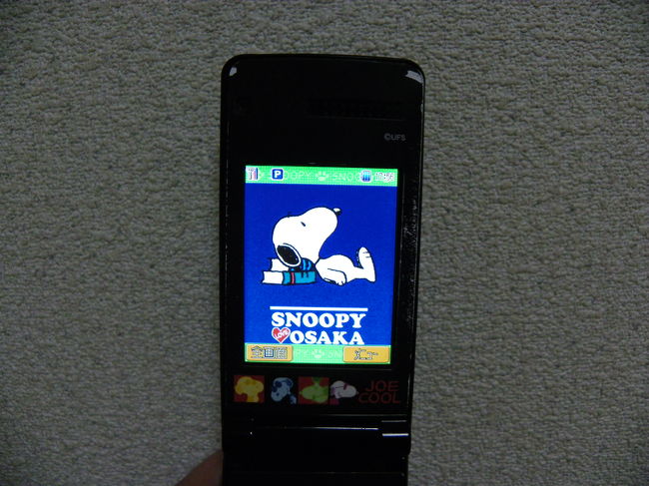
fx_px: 487
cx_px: 324
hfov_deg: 67.3
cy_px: 243
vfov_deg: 53.0
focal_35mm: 26
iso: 320
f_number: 2.8
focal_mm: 4.6
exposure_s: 1/60
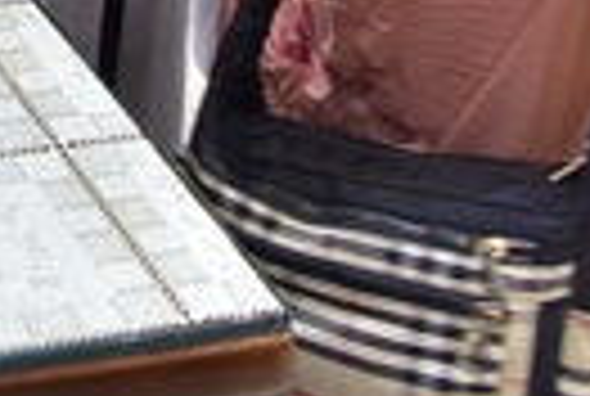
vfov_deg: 10.0
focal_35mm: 119
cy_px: -576
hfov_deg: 15.2
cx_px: -423
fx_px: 1955
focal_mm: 24
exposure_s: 1/50
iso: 1000
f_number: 4
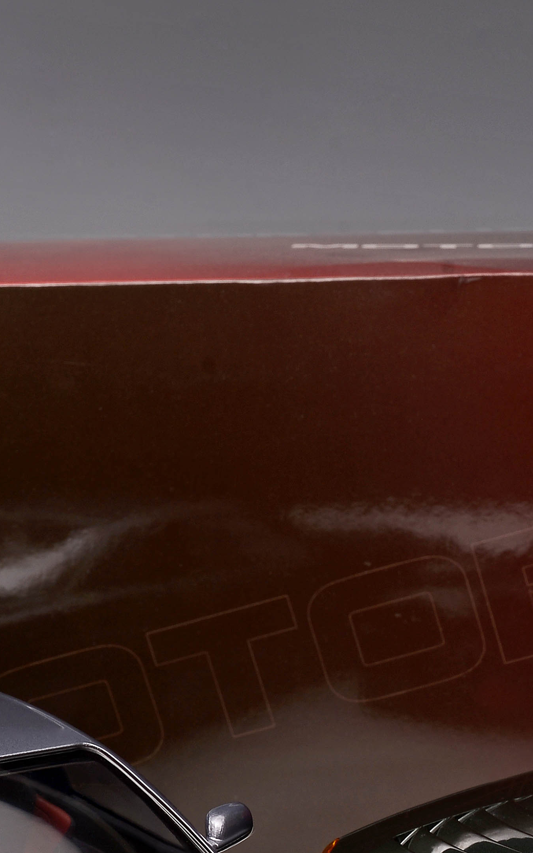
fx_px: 2302
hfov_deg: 12.9
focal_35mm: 99
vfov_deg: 20.5
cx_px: 624
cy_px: 789
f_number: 16
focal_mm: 35
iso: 100
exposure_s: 10
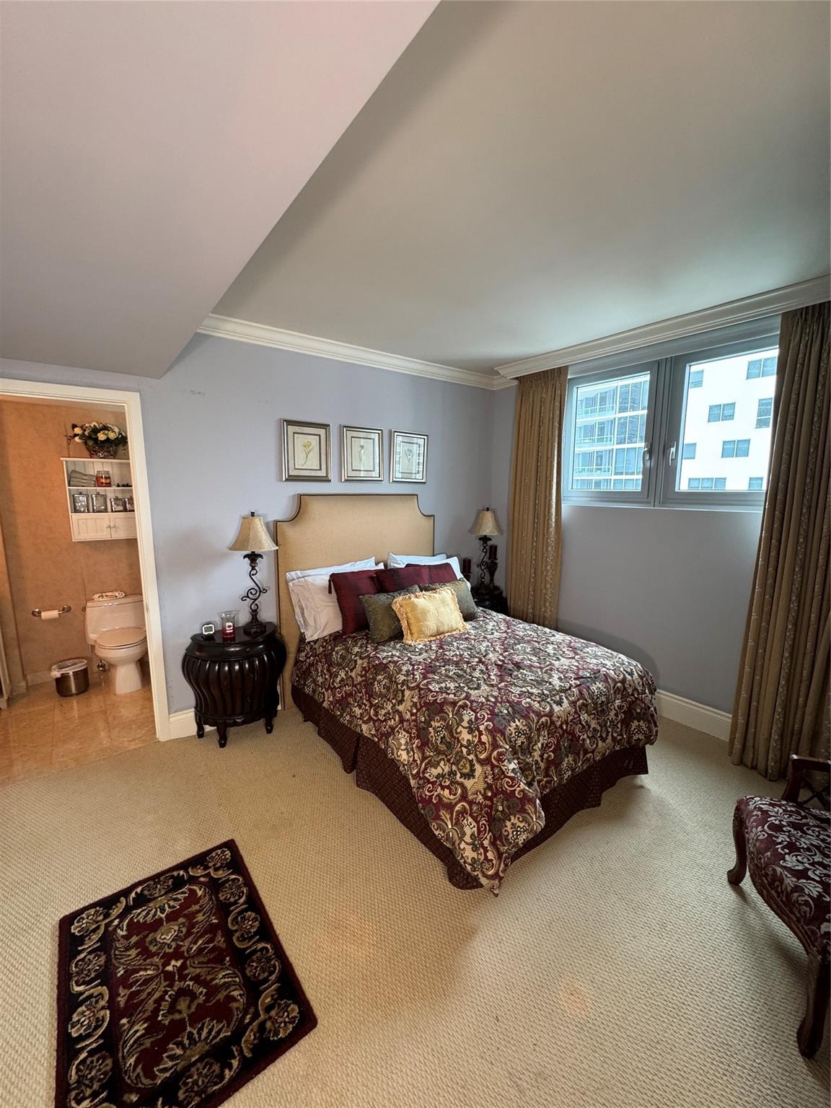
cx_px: 416
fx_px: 448
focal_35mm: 14
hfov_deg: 85.7
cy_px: 554
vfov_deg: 102.1
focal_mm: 2.22
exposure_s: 1/120
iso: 200
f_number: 2.2
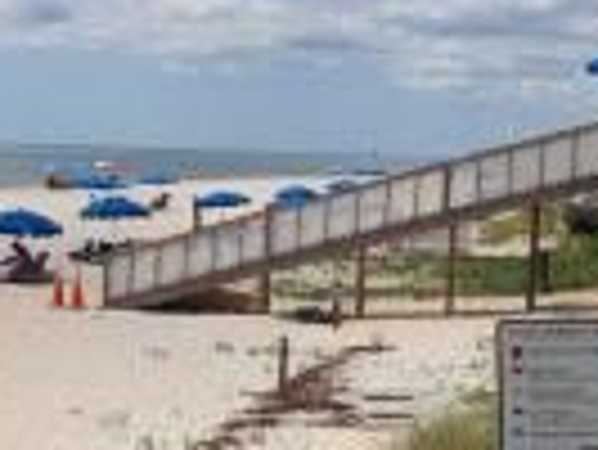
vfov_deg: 15.0
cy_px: 261
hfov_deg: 19.2
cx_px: -20
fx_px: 1712
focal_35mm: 99
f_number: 2.4
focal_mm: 4.12
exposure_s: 1/3623
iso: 50
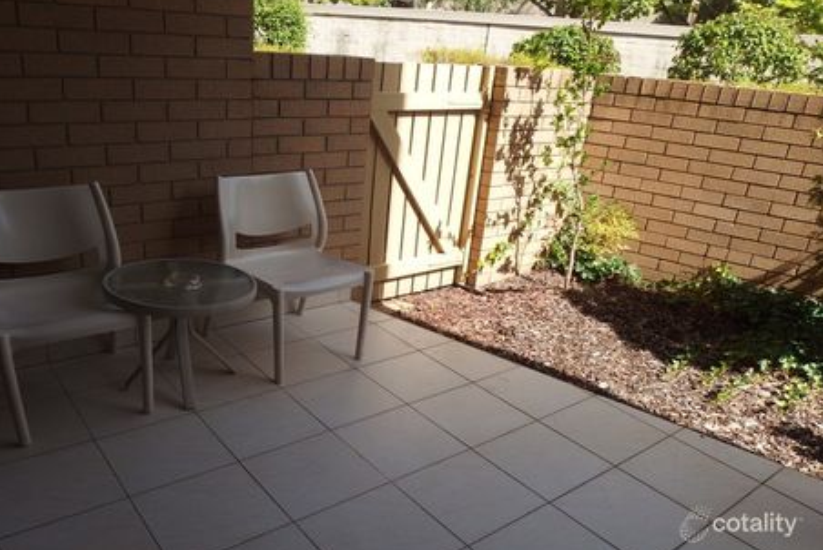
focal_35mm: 27
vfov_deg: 48.0
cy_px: 276
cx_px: 399
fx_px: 618
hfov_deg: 67.3
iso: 100
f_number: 3.5
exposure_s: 1/500
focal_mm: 4.7
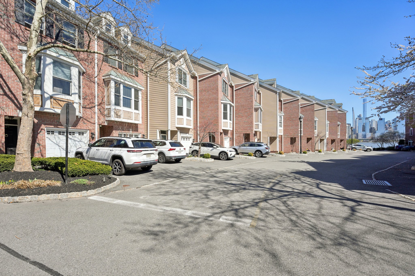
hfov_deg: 104.3
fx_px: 161
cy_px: 138
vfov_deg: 81.2
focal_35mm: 14
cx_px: 208
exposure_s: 1/200
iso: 100
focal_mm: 14
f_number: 9
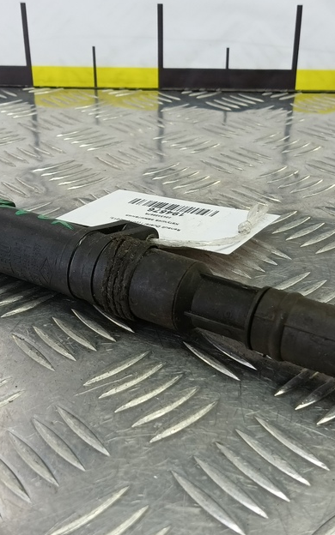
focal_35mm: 40
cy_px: 277
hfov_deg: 32.0
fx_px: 584
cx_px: 173
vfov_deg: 49.3
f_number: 1.6
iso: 119
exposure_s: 1/50
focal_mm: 4.11
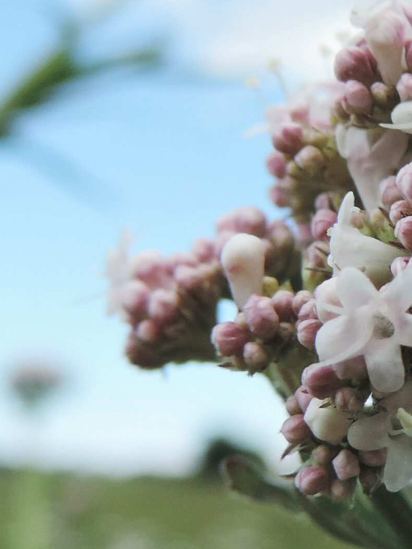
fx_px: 921
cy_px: 487
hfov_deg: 23.2
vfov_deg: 31.8
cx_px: 486
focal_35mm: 58
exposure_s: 1/800
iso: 80
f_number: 3
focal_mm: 4.3
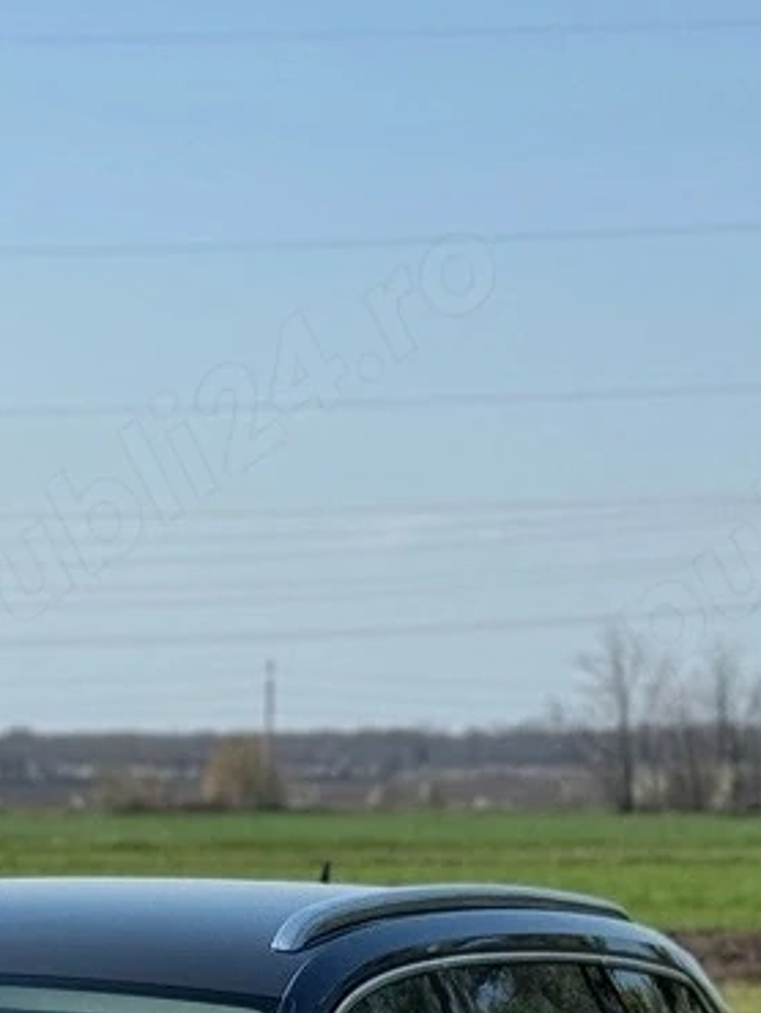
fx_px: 5065
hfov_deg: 8.4
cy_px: 1270
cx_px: -326
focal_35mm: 173
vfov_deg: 11.2
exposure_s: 1/4975
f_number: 1.78
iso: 64
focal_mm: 6.76
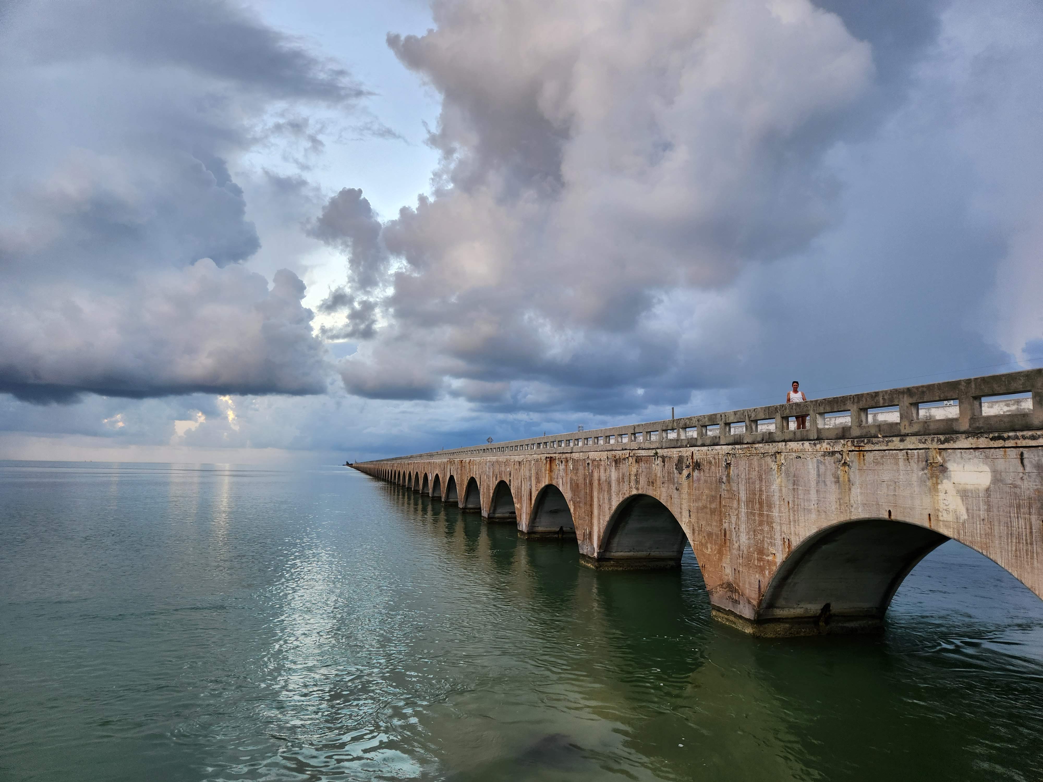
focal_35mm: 23
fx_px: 693
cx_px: 522
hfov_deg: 73.9
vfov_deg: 58.9
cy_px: 391
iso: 50
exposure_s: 1/180
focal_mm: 5.4
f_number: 1.8
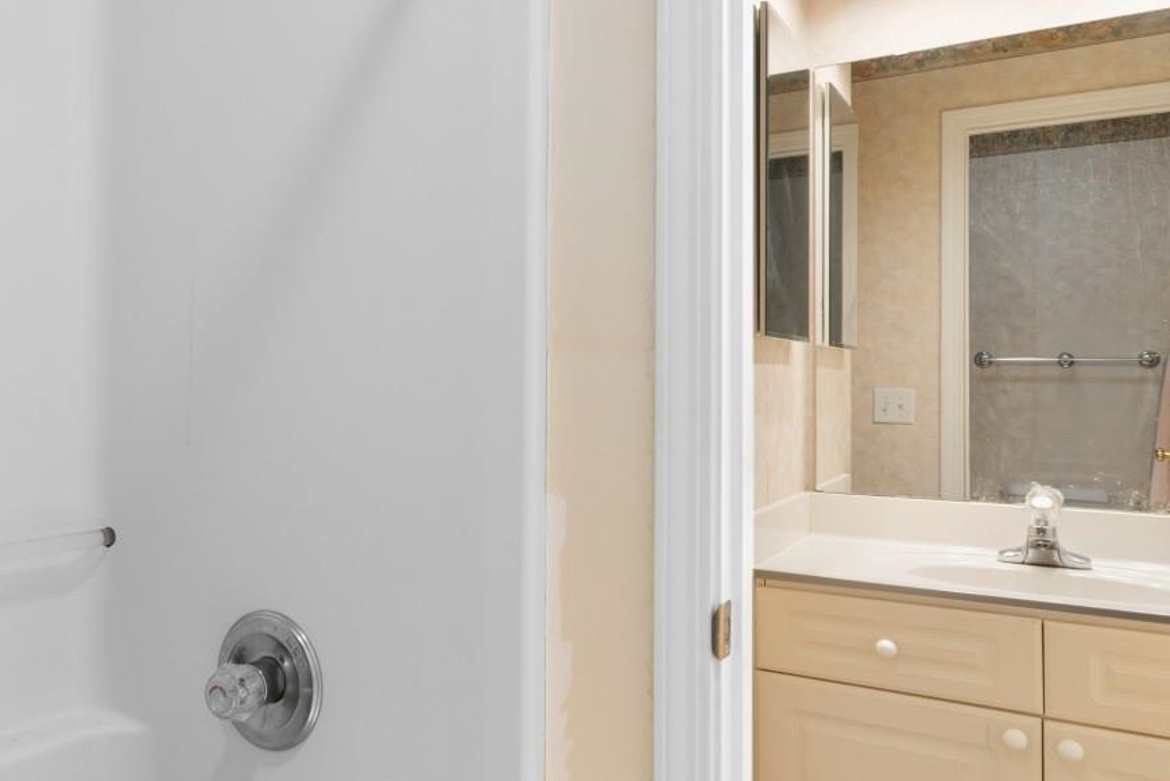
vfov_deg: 46.4
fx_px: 910
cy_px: 368
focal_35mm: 28
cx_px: 321
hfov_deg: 62.4
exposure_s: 1/2
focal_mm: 10
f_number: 4.5
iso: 100
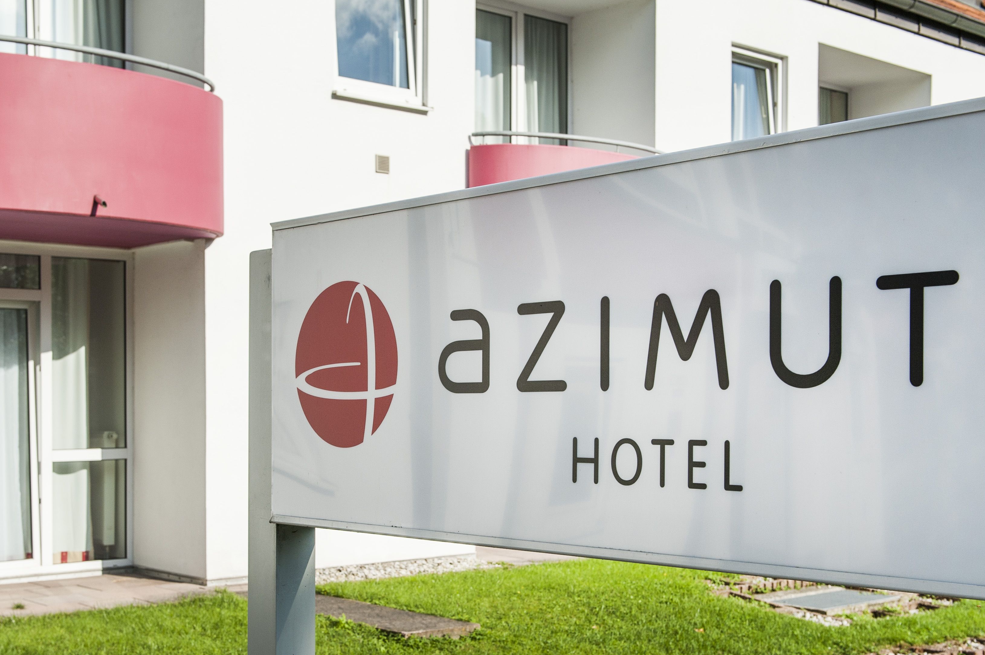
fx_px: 1285
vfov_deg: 28.5
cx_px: 469
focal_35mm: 47
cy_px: 403
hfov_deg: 41.9
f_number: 7.1
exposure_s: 1/1000
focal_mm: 36
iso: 200
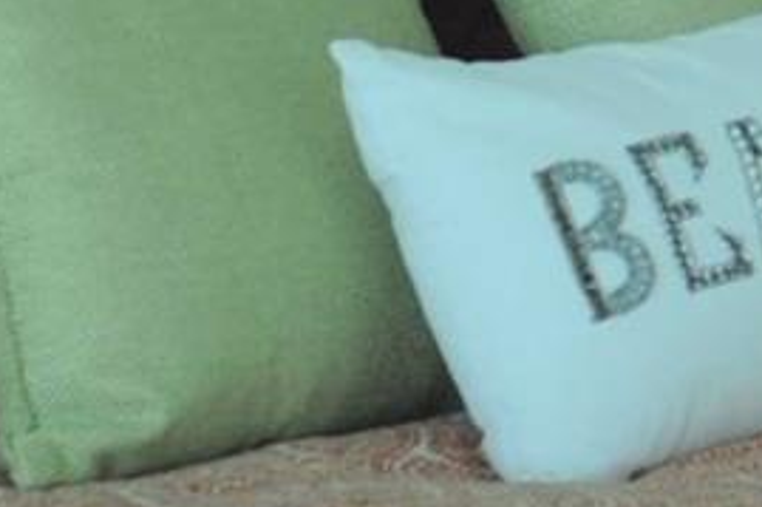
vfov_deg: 6.4
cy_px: -178
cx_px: 980
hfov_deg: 9.5
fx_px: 4527
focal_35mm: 214
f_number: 5.6
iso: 200
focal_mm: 24
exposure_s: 1/125
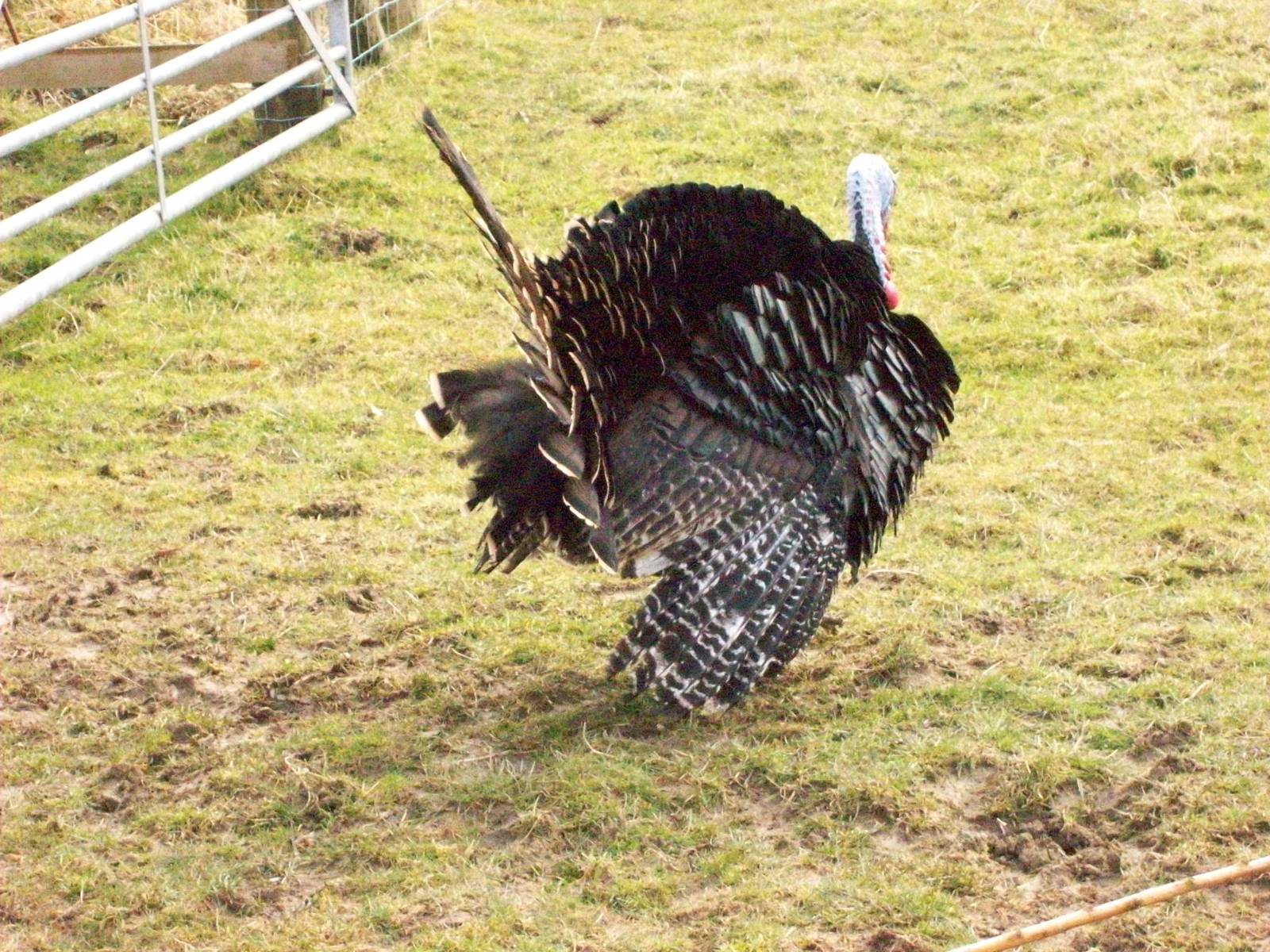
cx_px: 635
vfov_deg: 13.7
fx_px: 3962
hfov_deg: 18.2
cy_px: 476
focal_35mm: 108
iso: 800
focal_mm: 18
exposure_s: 1/752
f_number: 4.8
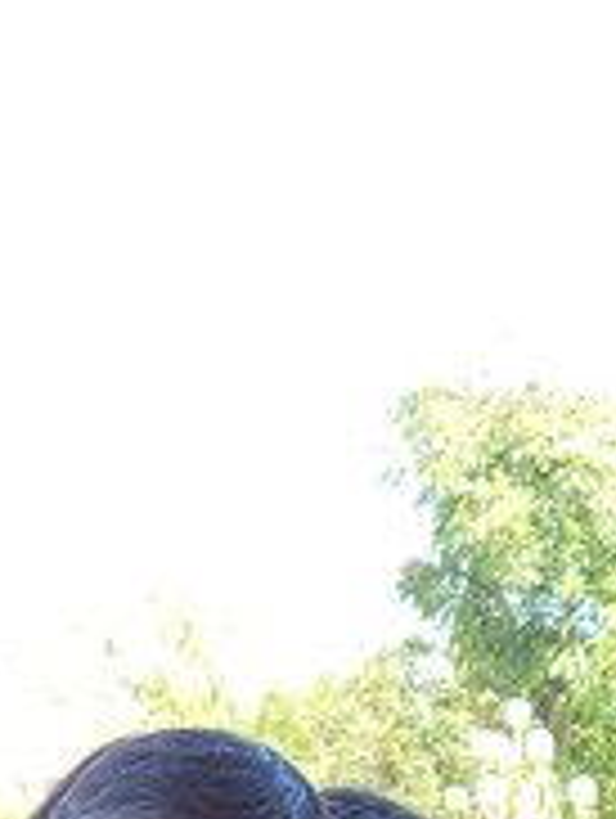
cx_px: 306
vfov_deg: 12.5
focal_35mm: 137
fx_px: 3243
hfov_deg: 10.9
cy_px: 1665
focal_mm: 7
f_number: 1.8
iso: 25
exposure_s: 1/100
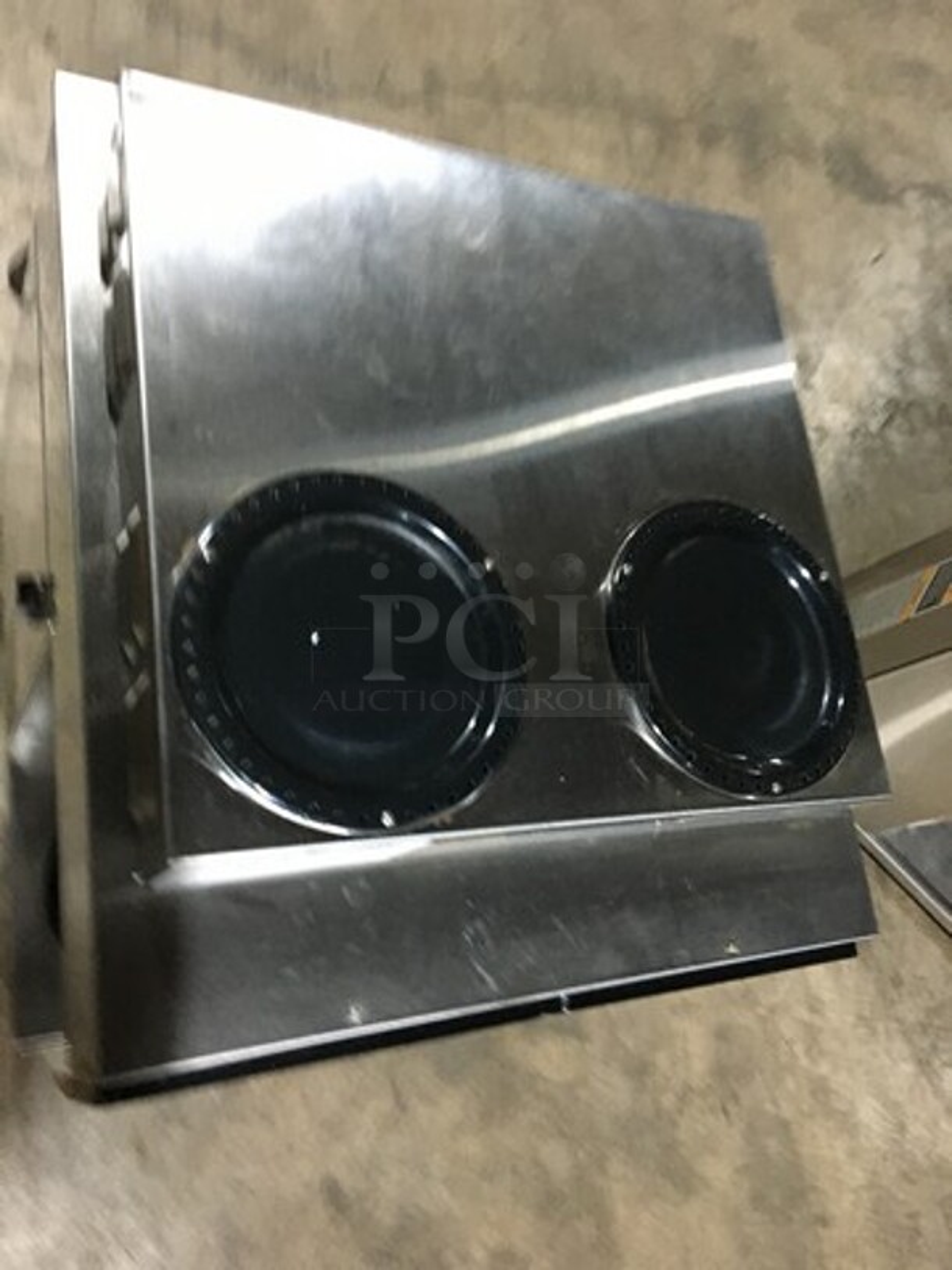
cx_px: 476
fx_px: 1063
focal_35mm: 29
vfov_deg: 61.7
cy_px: 635
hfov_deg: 48.2
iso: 200
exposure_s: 1/15
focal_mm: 4.15
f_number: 2.2
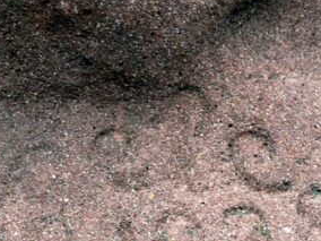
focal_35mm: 155
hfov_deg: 12.7
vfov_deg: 9.5
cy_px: 285
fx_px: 1437
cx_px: 60
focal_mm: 7.6
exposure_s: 1/50
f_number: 3
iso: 100
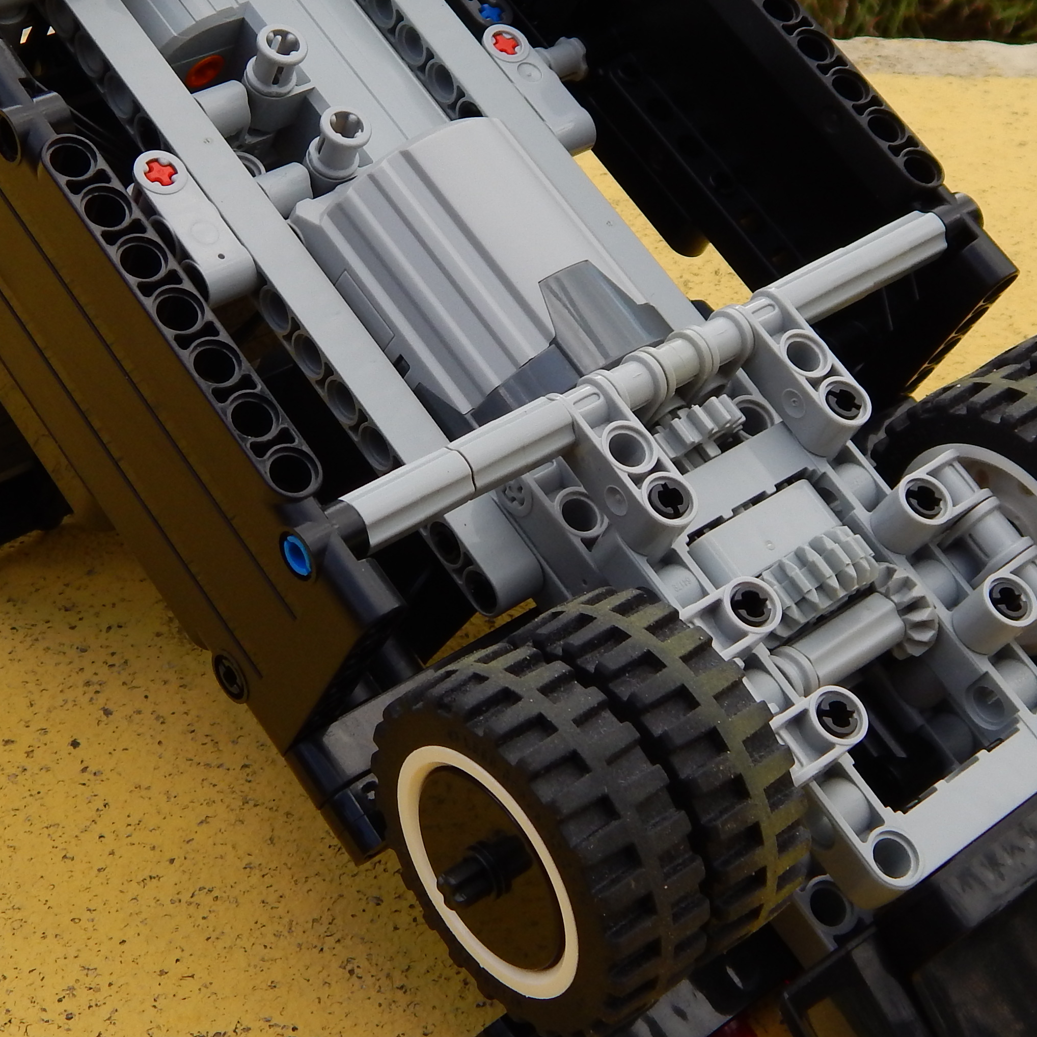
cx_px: 428
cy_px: 377
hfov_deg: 27.7
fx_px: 2101
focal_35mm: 62
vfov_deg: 27.6
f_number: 3.2
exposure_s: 1/500
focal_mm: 5.6
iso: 125
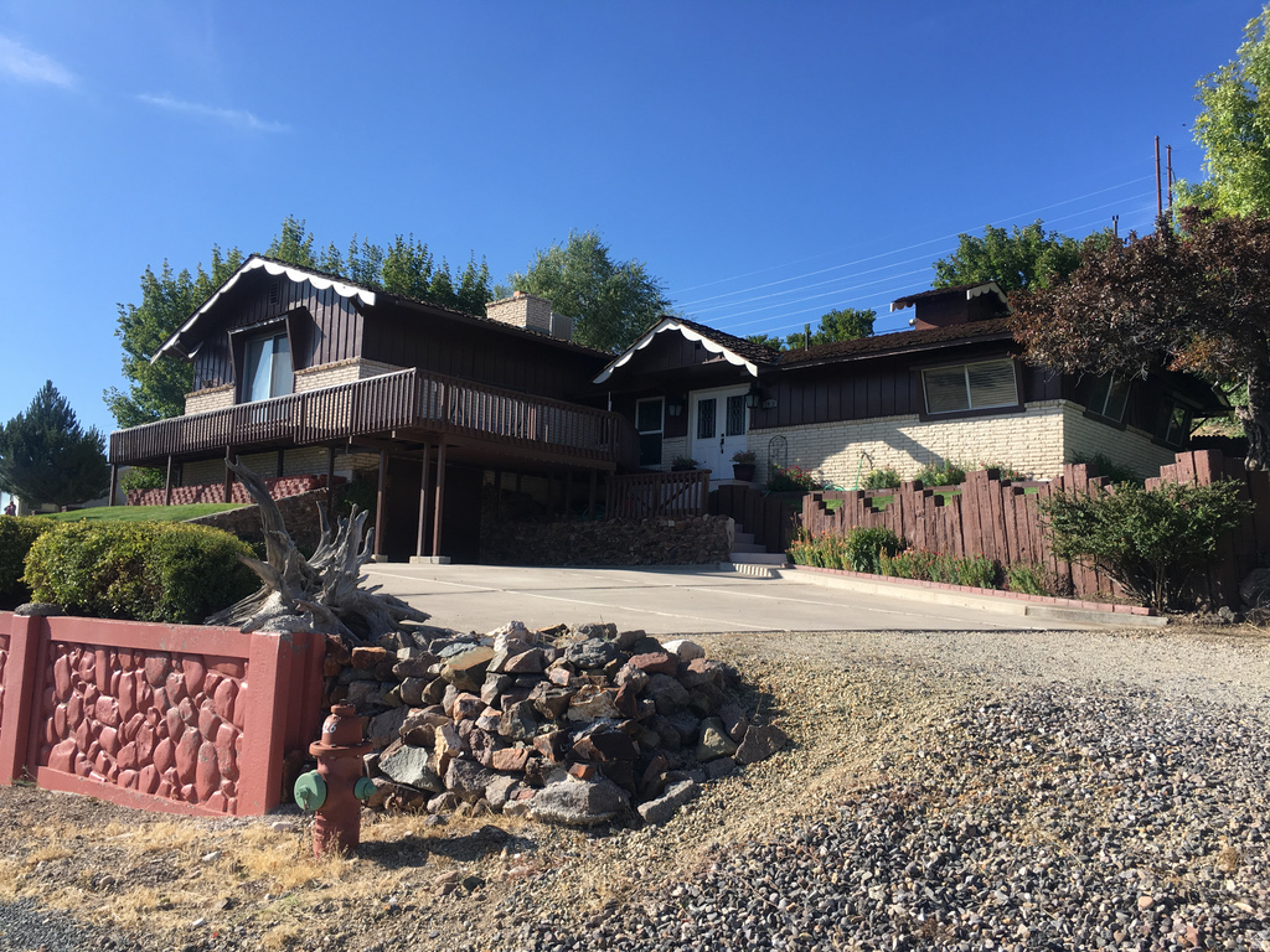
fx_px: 1064
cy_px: 476
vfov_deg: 48.2
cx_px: 635
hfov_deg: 61.7
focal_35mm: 29
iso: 25
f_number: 2.2
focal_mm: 4.15
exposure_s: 1/1012
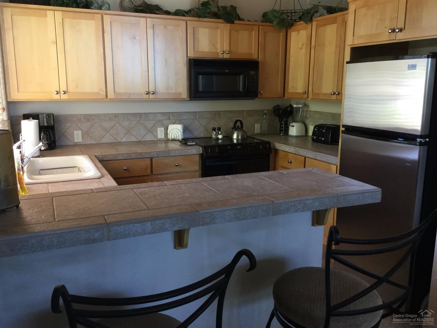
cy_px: 164
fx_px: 391
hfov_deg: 58.4
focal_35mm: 31
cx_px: 218
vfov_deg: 45.4
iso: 64
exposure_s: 1/30
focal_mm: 3.3
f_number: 2.4
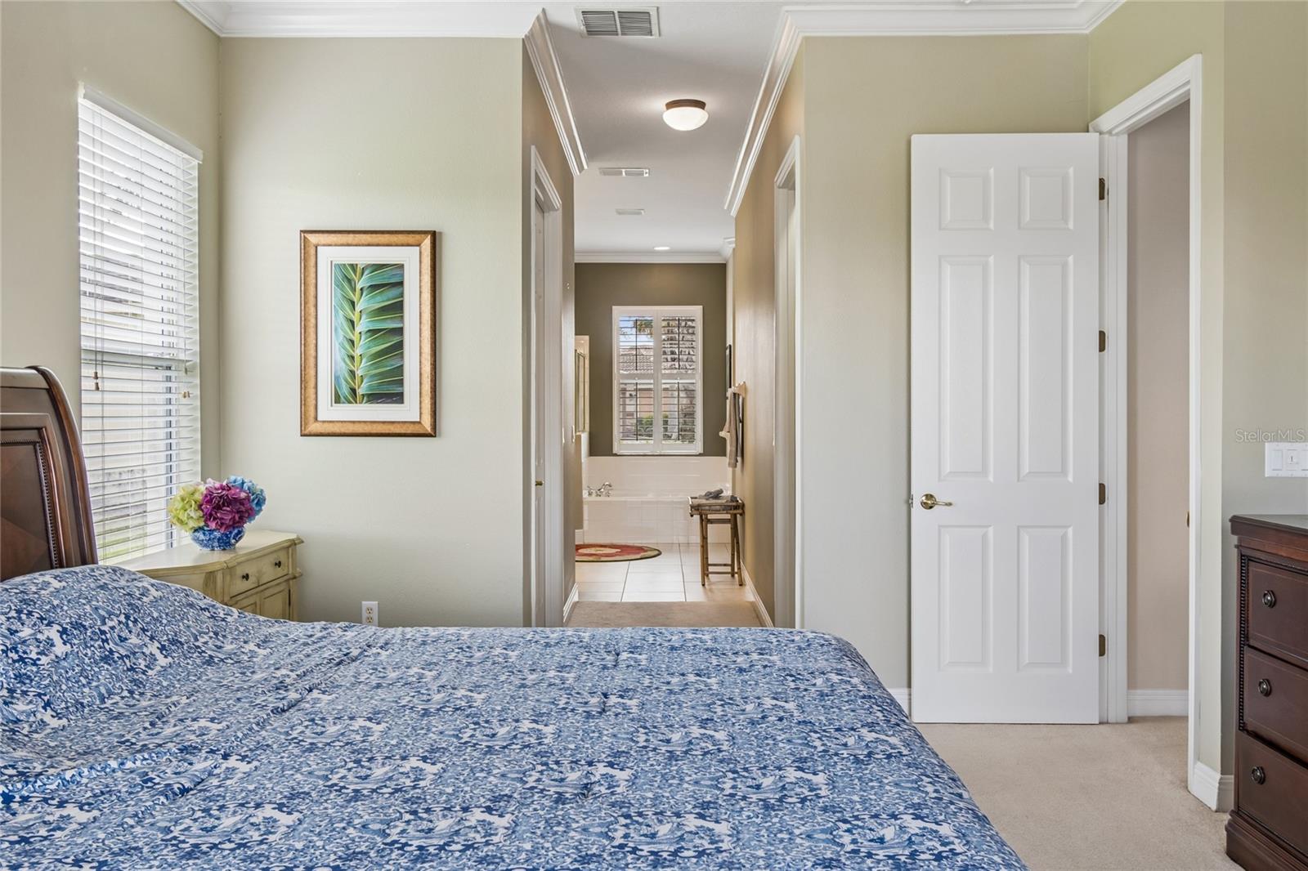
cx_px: 654
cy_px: 436
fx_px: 1090
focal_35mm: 30
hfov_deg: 61.9
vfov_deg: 43.6
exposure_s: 1/13
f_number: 7.1
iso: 100
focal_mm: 20
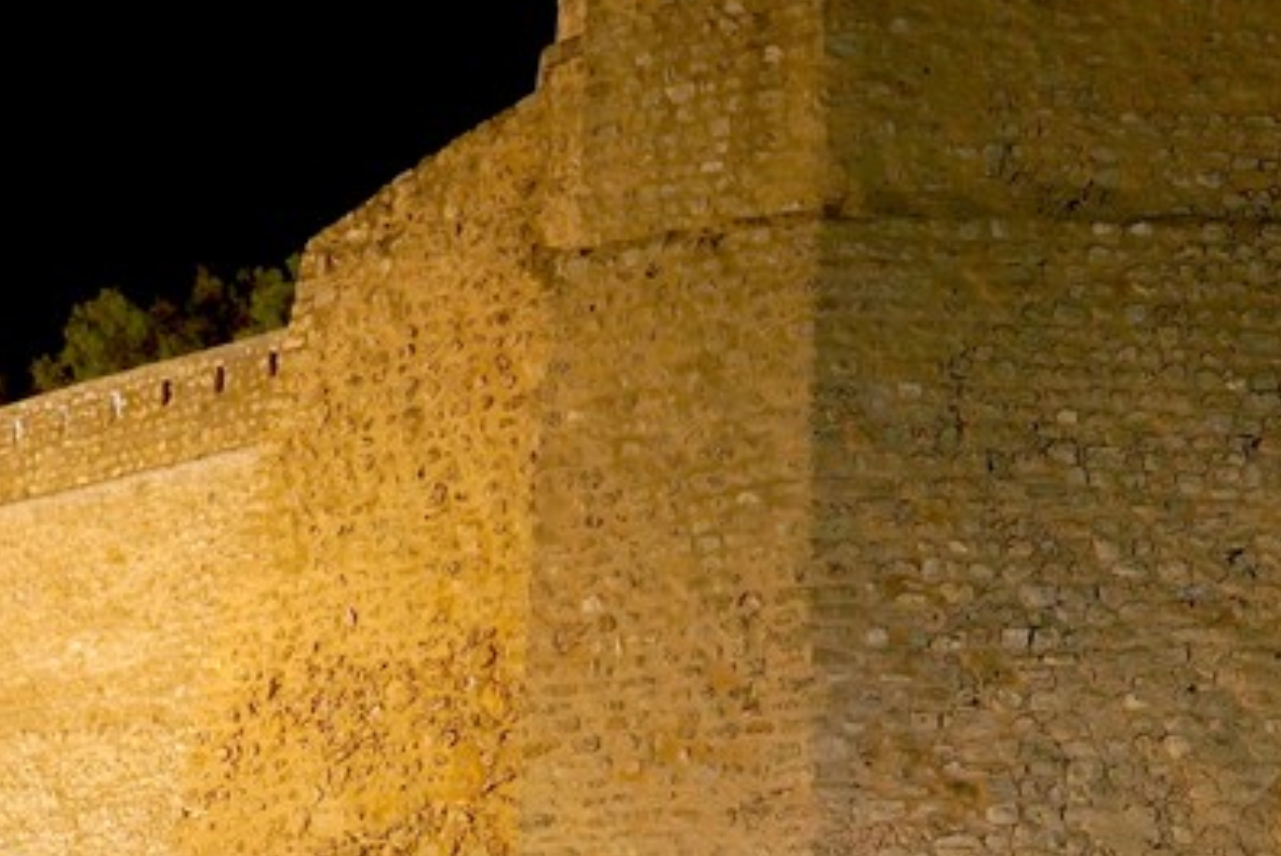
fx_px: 3027
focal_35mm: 85
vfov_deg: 15.8
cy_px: 833
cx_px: 856
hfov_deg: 23.8
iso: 800
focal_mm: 28
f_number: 2.8
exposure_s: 1/13
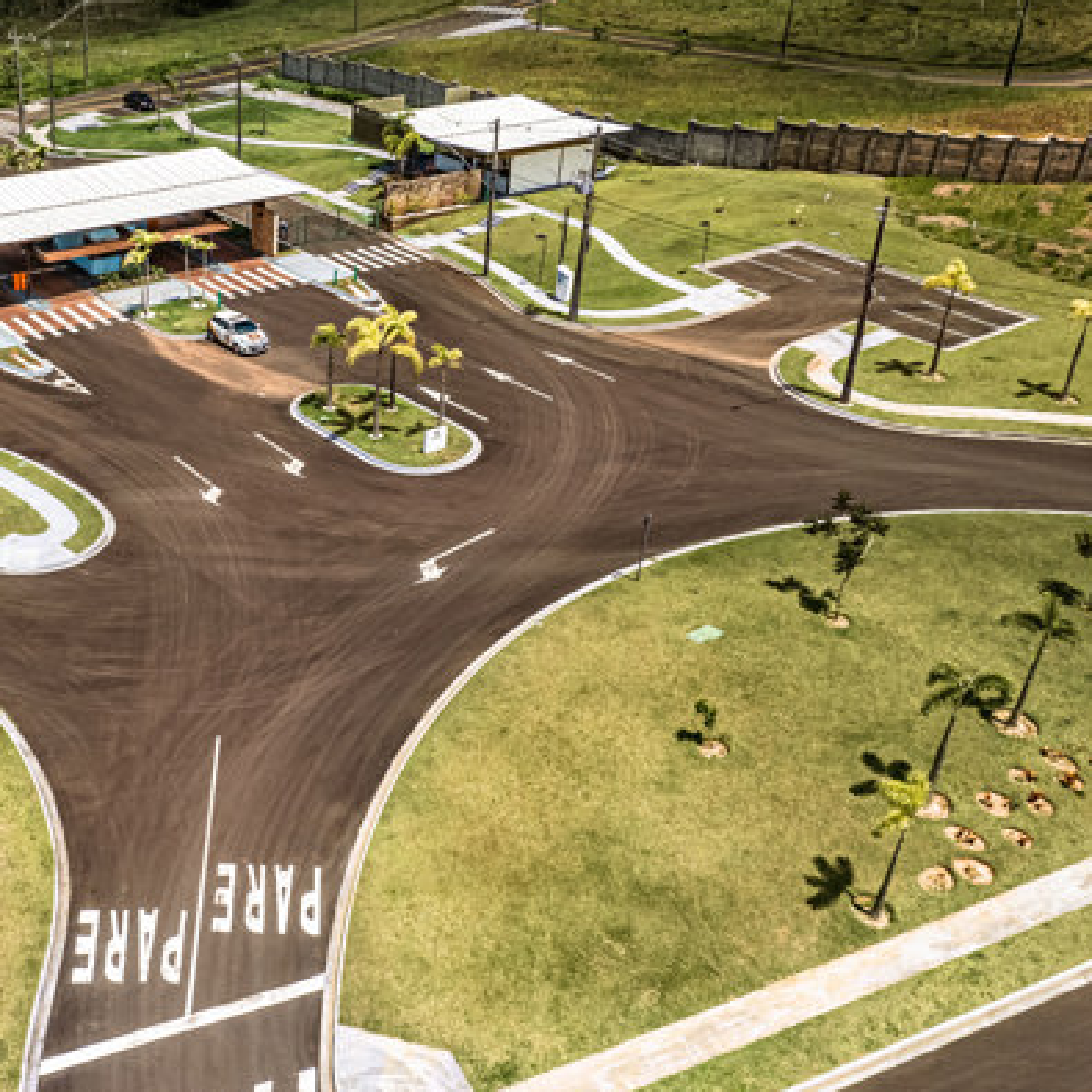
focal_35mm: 37
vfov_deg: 44.9
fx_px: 1321
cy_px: 499
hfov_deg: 42.7
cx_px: 202
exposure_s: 1/400
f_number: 3.5
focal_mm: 12.29
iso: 400
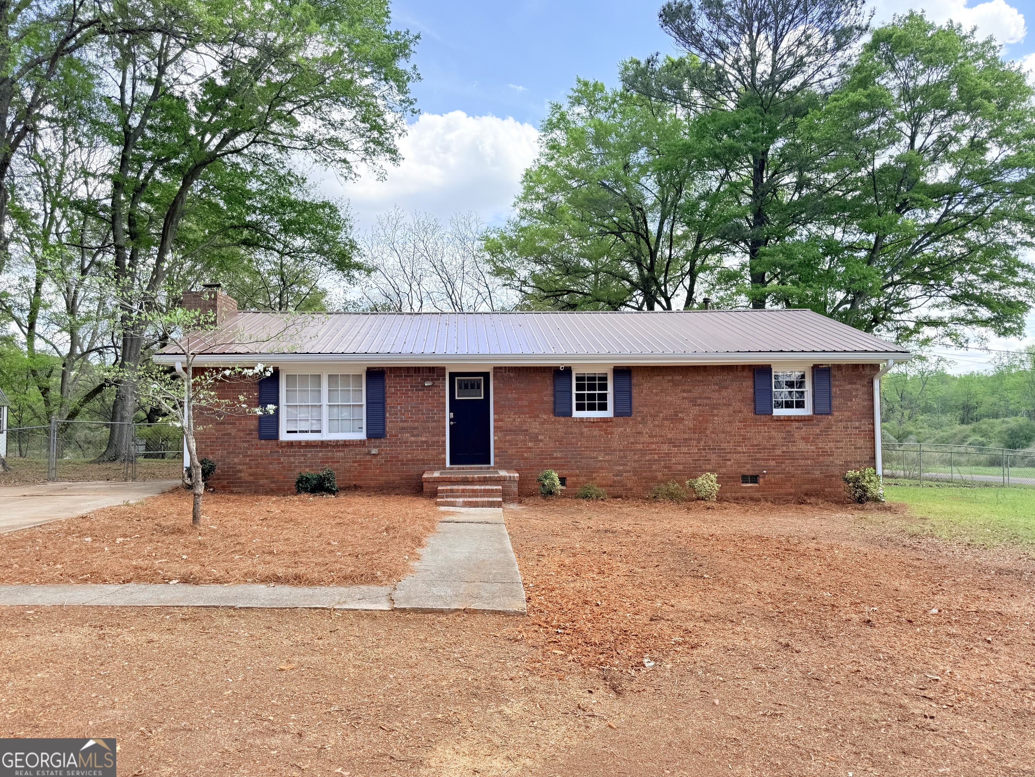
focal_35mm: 24
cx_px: 518
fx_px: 718
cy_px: 388
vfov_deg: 56.8
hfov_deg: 71.6
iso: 80
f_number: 1.78
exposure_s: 1/1361
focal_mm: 6.76
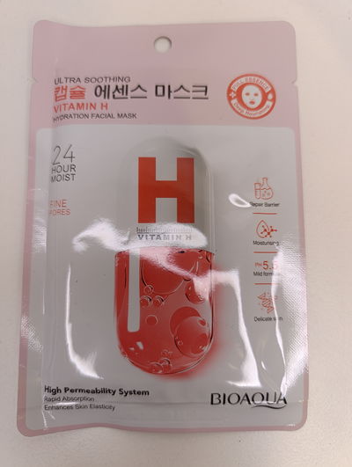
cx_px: 176
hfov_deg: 59.0
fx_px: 311
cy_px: 234
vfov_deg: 73.8
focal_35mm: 23
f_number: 1.6
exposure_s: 1/100
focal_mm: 6.14
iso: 320
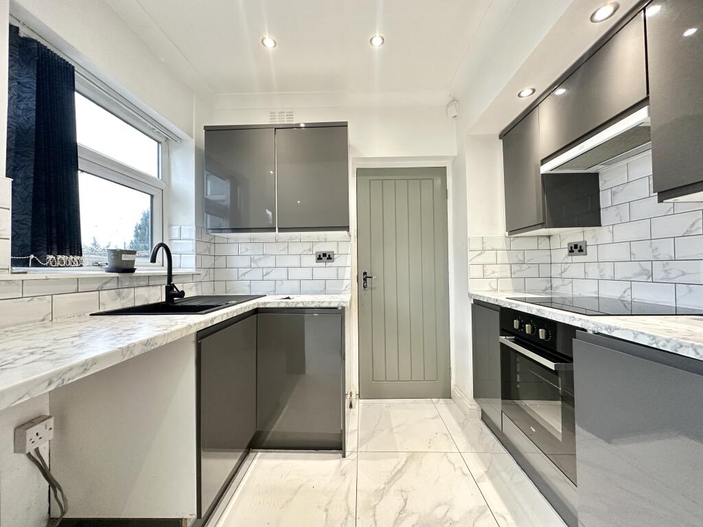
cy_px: 264
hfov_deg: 102.1
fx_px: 284
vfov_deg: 85.7
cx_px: 352
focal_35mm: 14
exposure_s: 1/100
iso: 320
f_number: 2.2
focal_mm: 2.22
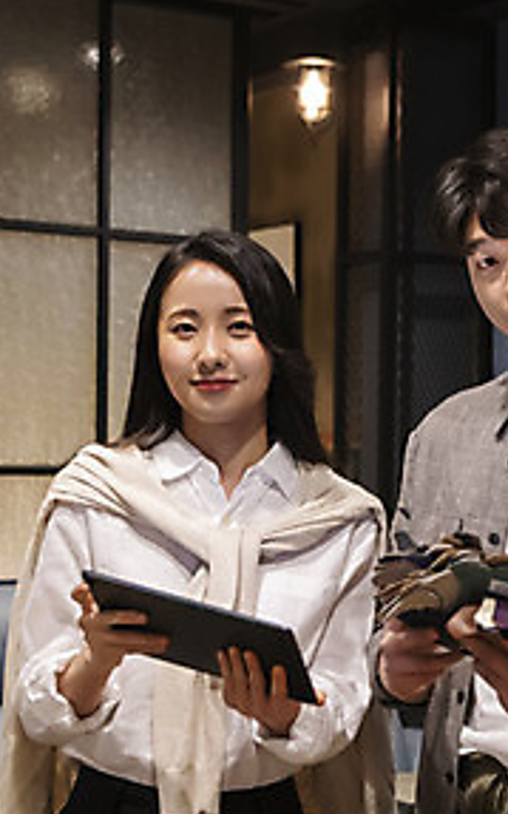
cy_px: 508
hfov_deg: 15.5
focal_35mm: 81
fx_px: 1797
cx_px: 604
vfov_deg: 25.5
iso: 1250
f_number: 2.8
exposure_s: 1/100
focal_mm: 38
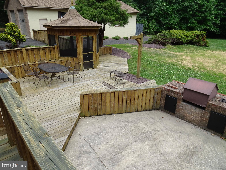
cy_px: 85
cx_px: 113
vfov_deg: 56.8
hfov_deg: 71.6
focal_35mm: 24
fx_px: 157
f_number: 3.5
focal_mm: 4.1
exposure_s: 1/320
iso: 80
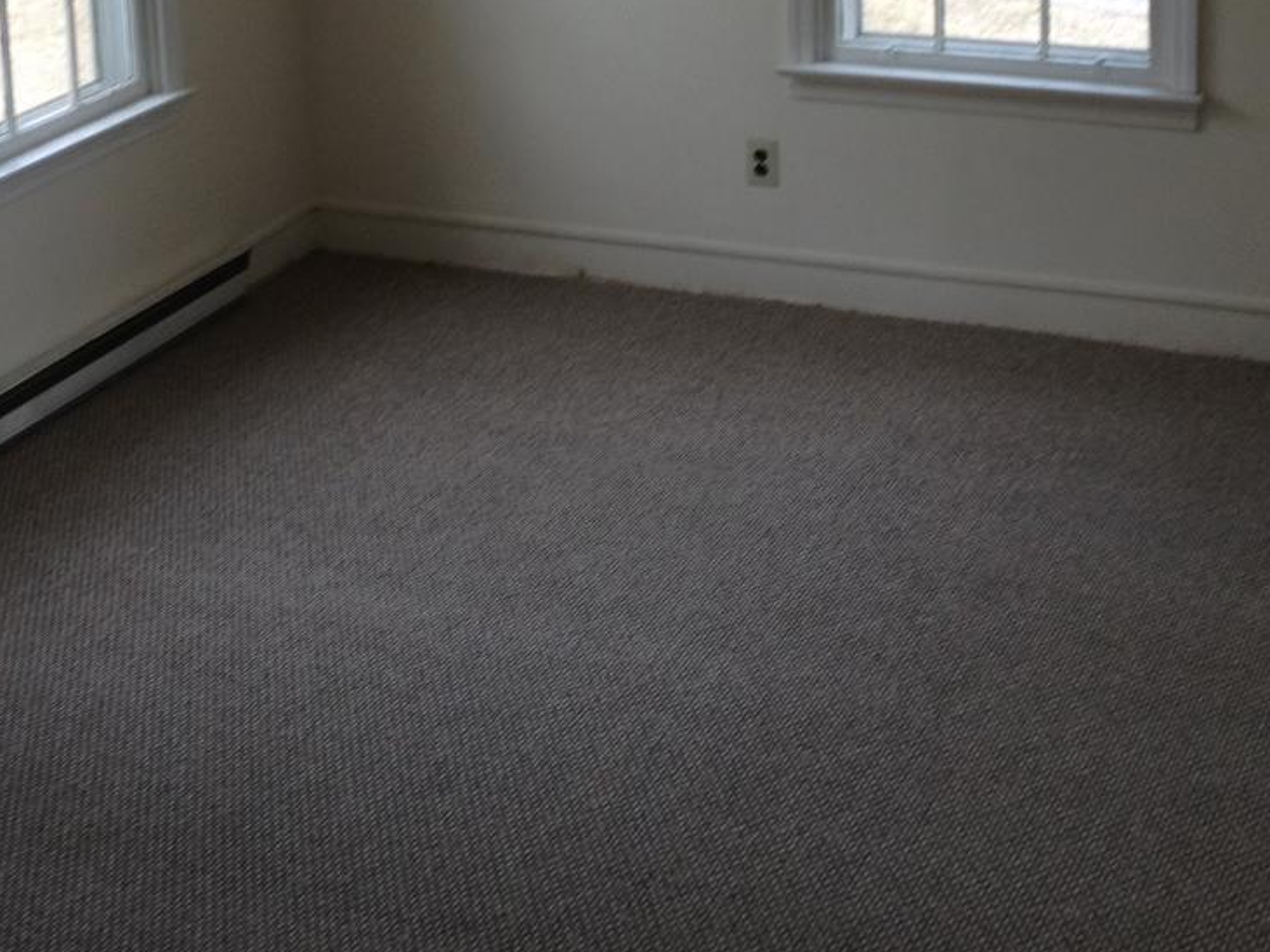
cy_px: -29
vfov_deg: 18.3
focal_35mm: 78
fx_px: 2862
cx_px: 494
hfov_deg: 25.0
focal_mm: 4.28
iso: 64
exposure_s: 1/60
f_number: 2.4
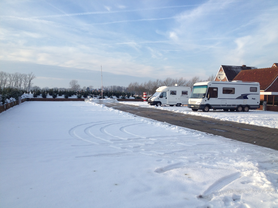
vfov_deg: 40.7
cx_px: 139
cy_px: 104
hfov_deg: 52.6
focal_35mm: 35
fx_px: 281
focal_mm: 4.28
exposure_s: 1/1042
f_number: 2.4
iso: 50
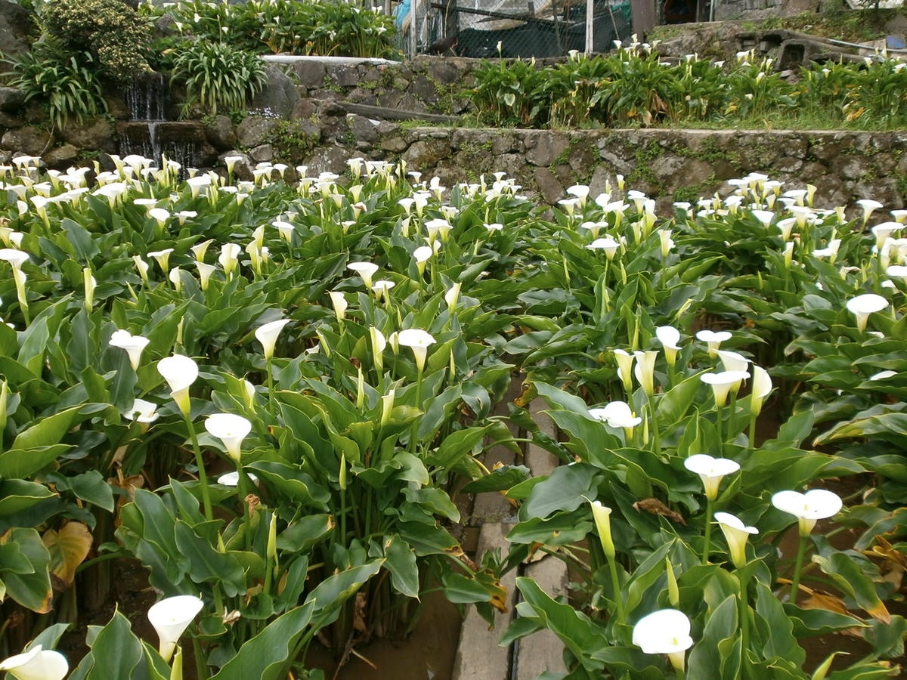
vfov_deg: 44.2
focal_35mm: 32
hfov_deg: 56.8
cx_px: 454
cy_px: 340
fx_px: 838
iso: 100
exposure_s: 1/320
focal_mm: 5.8
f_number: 3.1
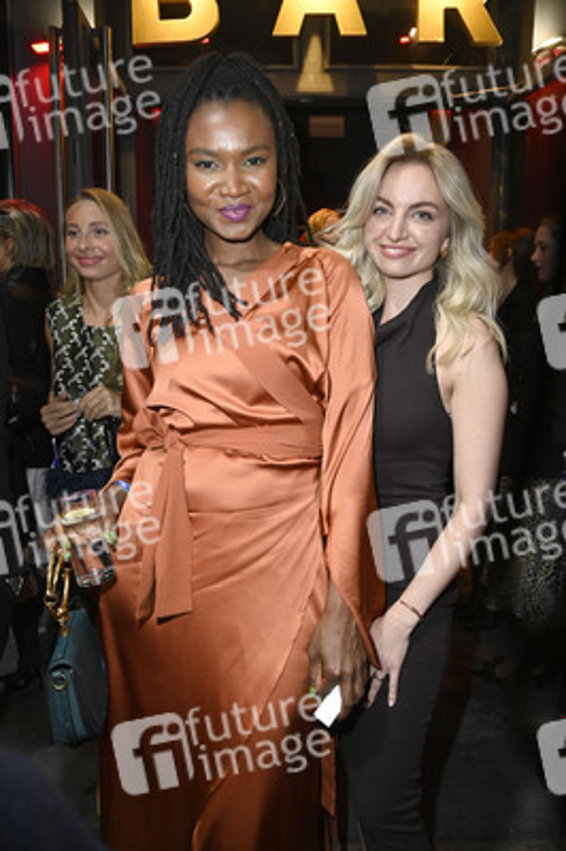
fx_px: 567
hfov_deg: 53.1
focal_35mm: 24
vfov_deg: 73.8
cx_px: 283
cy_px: 426
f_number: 5.6
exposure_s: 1/100
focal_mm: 24
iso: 3200
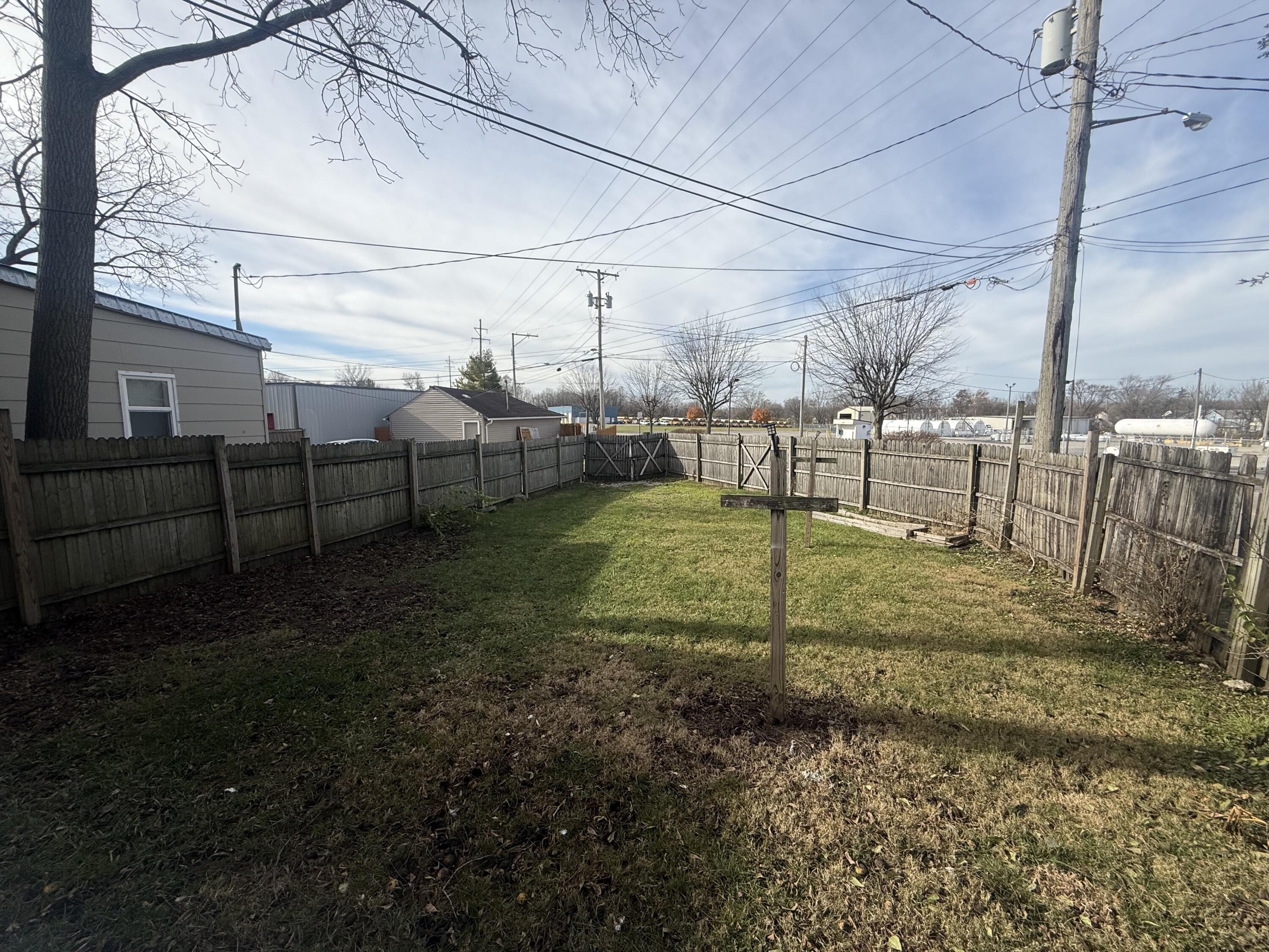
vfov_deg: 85.7
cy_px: 476
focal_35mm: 14
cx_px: 634
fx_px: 513
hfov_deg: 102.1
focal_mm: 2.22
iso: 50
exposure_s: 1/1961
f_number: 2.2
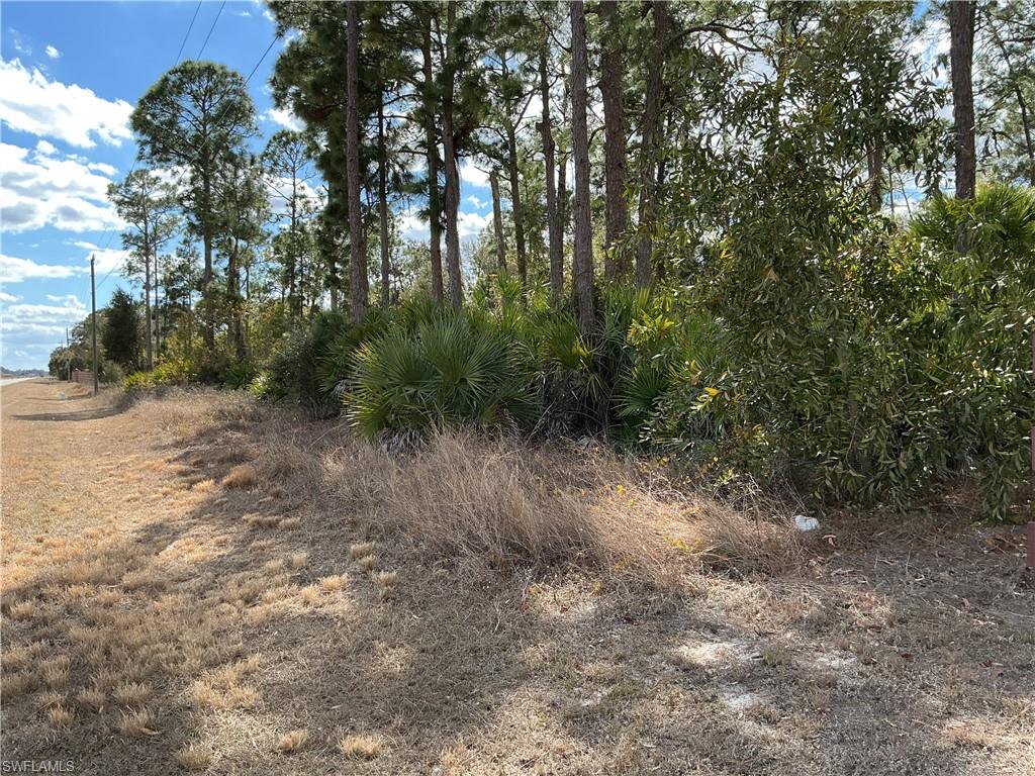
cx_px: 518
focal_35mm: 29
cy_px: 388
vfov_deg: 48.2
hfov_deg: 61.7
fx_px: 867
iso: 25
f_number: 1.8
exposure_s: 1/562
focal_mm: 3
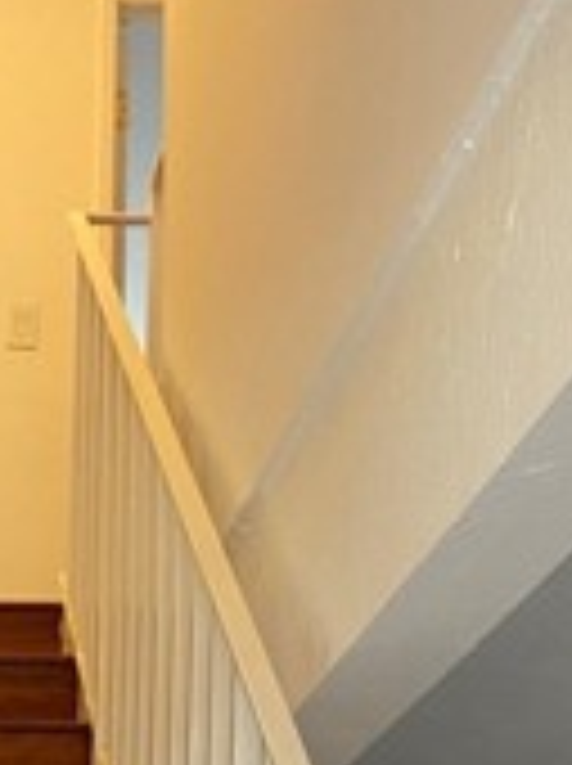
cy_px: 1161
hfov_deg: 14.3
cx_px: -203
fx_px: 2165
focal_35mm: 98
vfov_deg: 17.9
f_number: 1.8
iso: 125
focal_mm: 4.25
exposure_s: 1/60
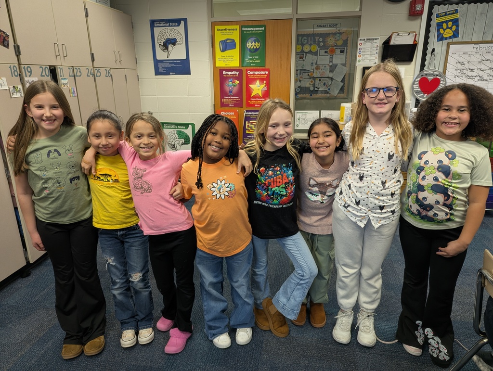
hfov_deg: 71.5
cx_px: 246
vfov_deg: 56.9
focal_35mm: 24
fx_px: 342
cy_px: 186
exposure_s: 1/24
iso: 57
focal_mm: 6.81
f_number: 1.85
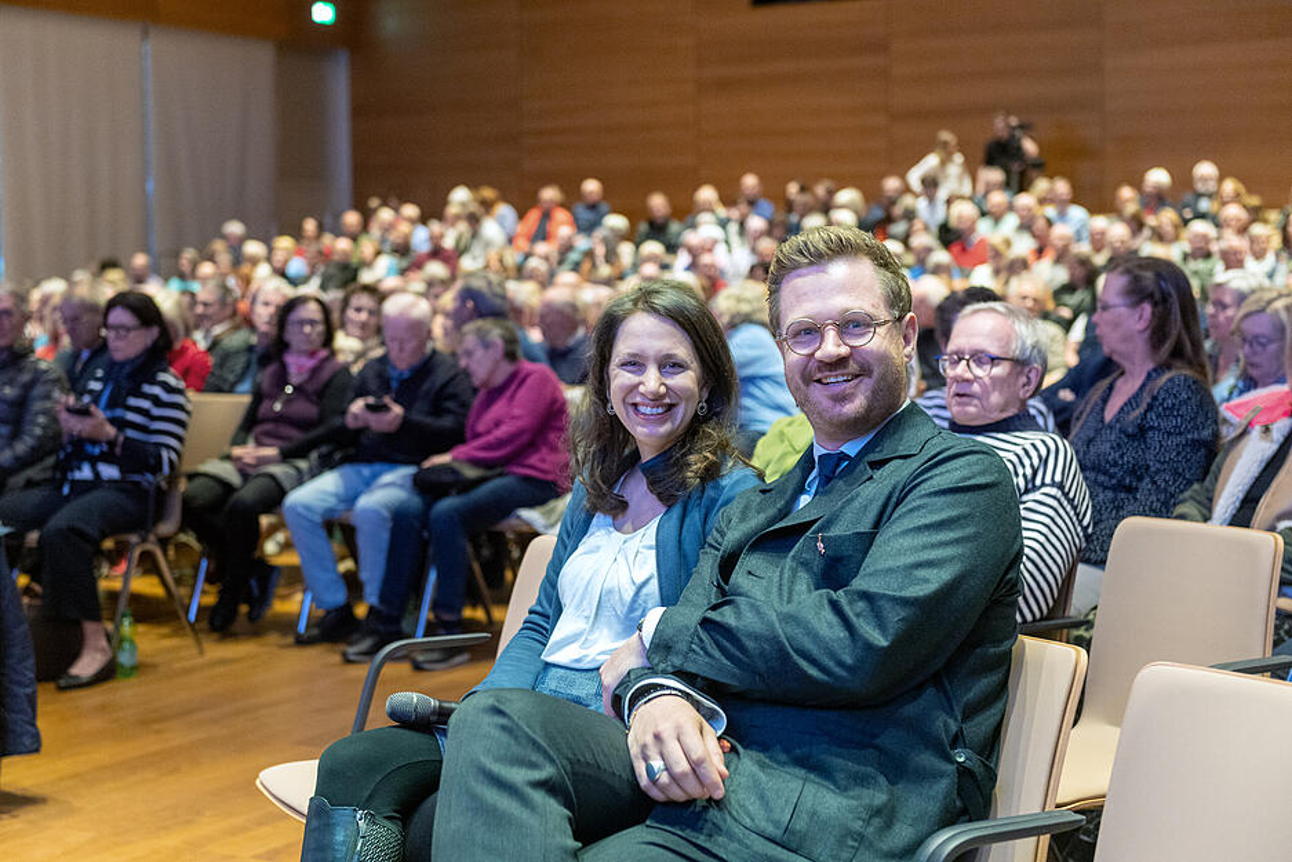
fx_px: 2154
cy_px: 431
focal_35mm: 60
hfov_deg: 33.4
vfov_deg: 22.6
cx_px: 646
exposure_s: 1/100
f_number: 4
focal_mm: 60
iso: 3200
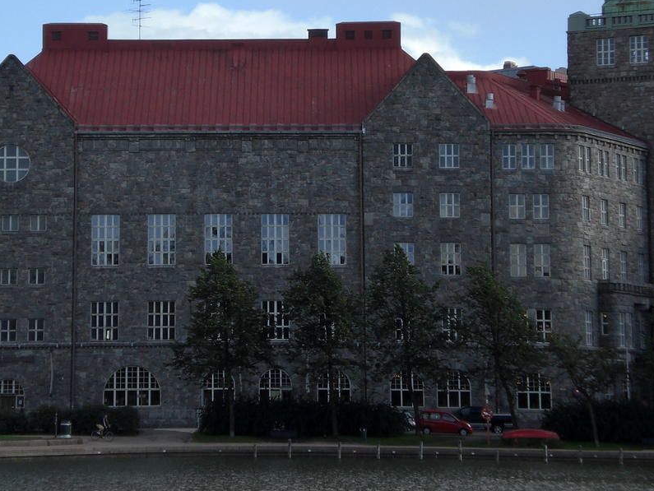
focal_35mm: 140
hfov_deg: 14.1
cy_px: 149
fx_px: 2646
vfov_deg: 10.6
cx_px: 222
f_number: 5
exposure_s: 1/200
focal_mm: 14.49
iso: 50
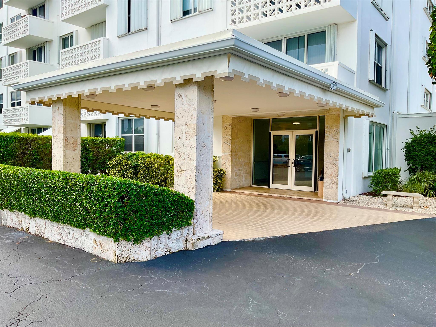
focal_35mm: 29
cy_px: 164
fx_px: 365
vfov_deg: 48.2
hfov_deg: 61.7
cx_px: 218
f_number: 1.8
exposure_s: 1/759
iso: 16
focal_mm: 3
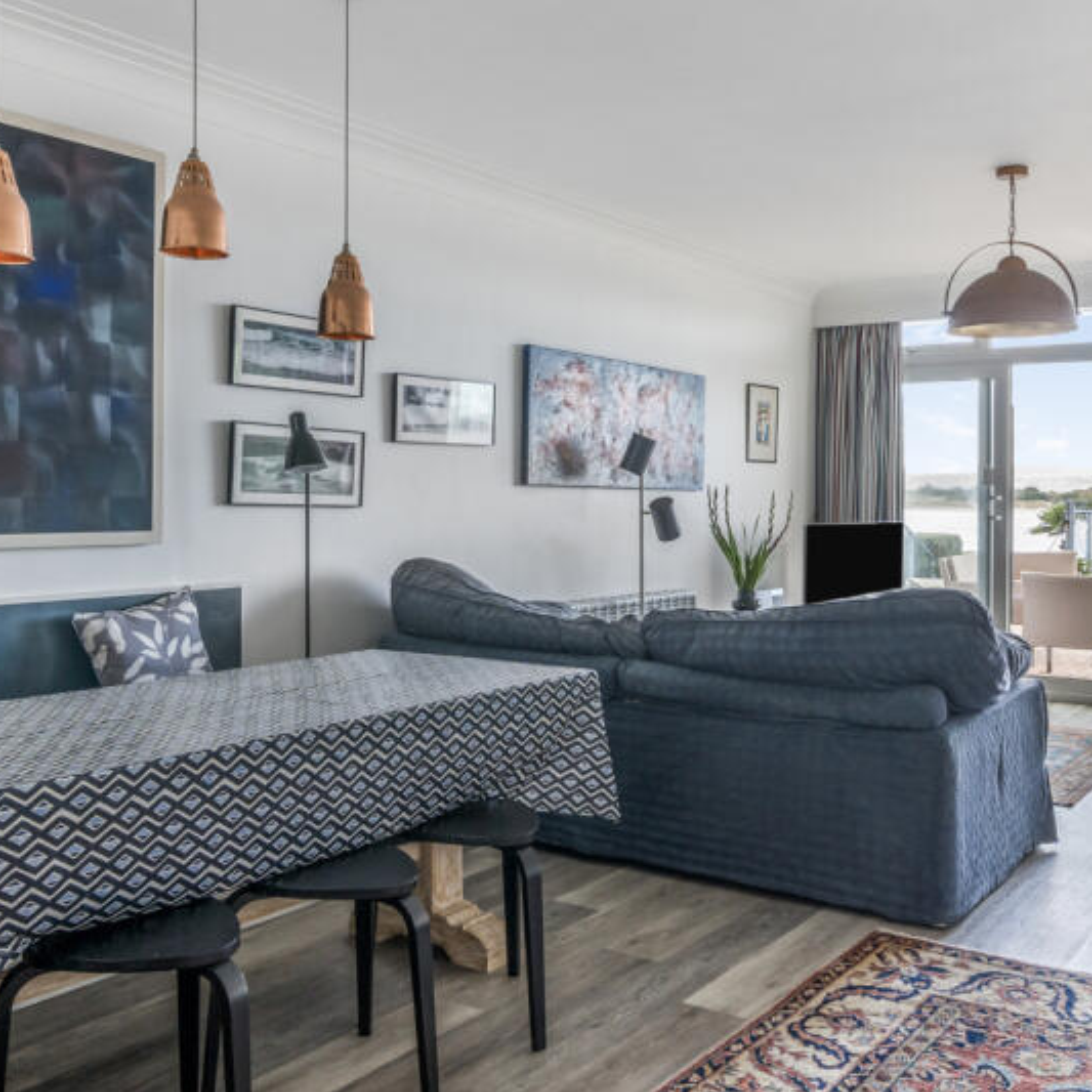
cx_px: 660
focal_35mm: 31
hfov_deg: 52.1
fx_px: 1106
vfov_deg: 52.5
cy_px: 501
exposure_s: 1/8
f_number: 8
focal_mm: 13
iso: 100
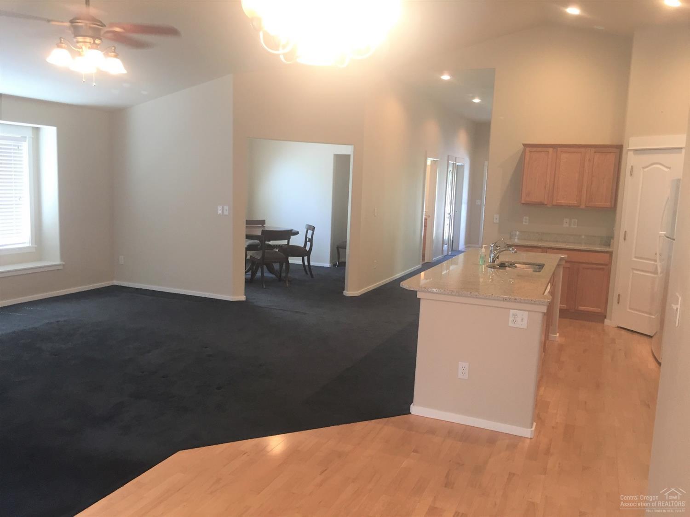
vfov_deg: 48.2
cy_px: 258
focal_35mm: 29
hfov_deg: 61.7
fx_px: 578
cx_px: 345
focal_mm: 4.15
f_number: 2.2
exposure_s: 1/30
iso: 100
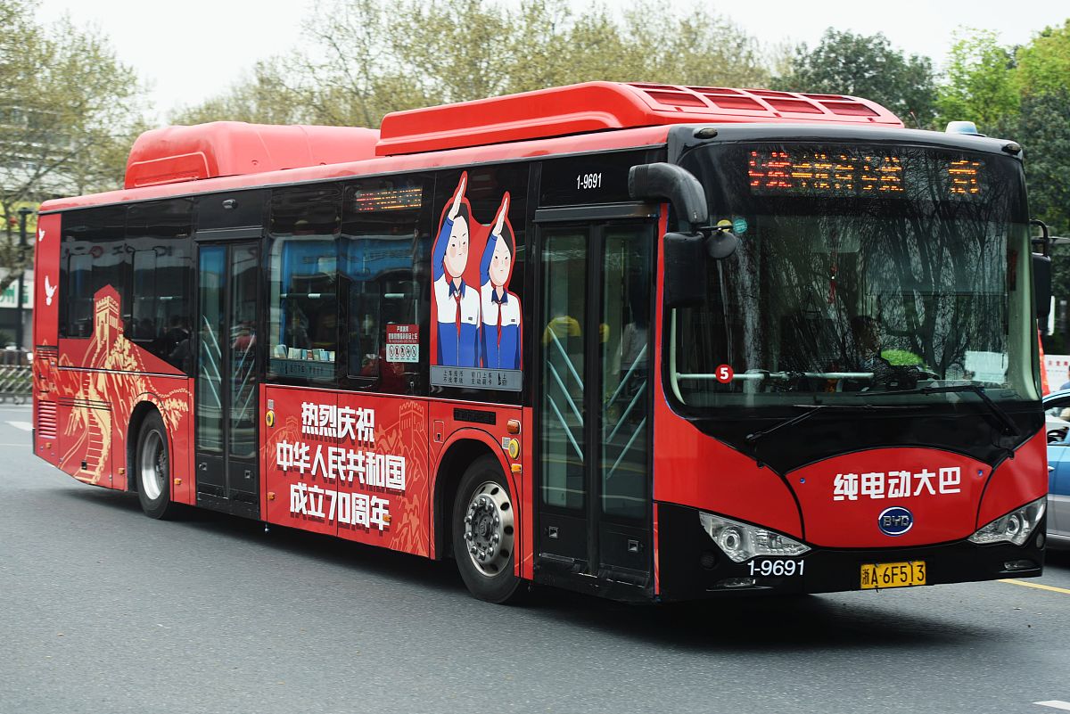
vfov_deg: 19.5
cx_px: 535
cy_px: 357
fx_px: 2081
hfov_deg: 28.8
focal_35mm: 70
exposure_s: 1/250
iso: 100
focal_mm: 70
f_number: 4
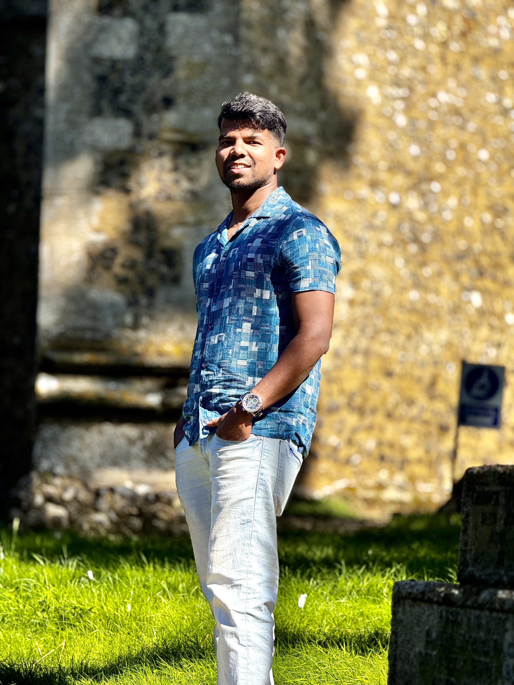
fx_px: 2376
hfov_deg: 12.3
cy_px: 342
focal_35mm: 120
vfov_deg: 16.4
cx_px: 257
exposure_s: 1/990
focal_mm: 15.66
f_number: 2.8
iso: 50
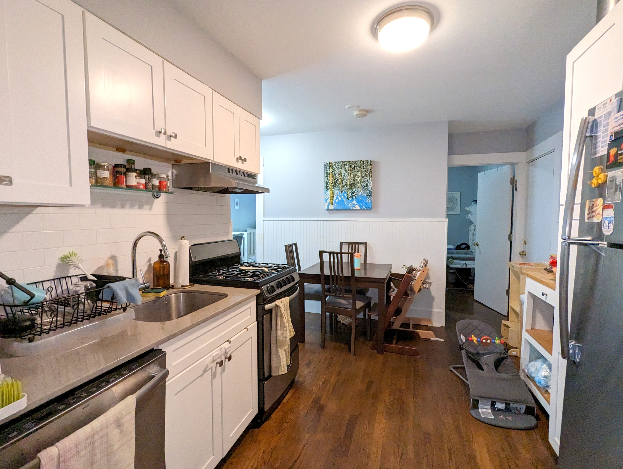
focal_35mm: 16
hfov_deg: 94.4
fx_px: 288
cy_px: 234
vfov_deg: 78.2
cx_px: 312
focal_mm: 2.35
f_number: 2.2
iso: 368
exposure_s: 1/60
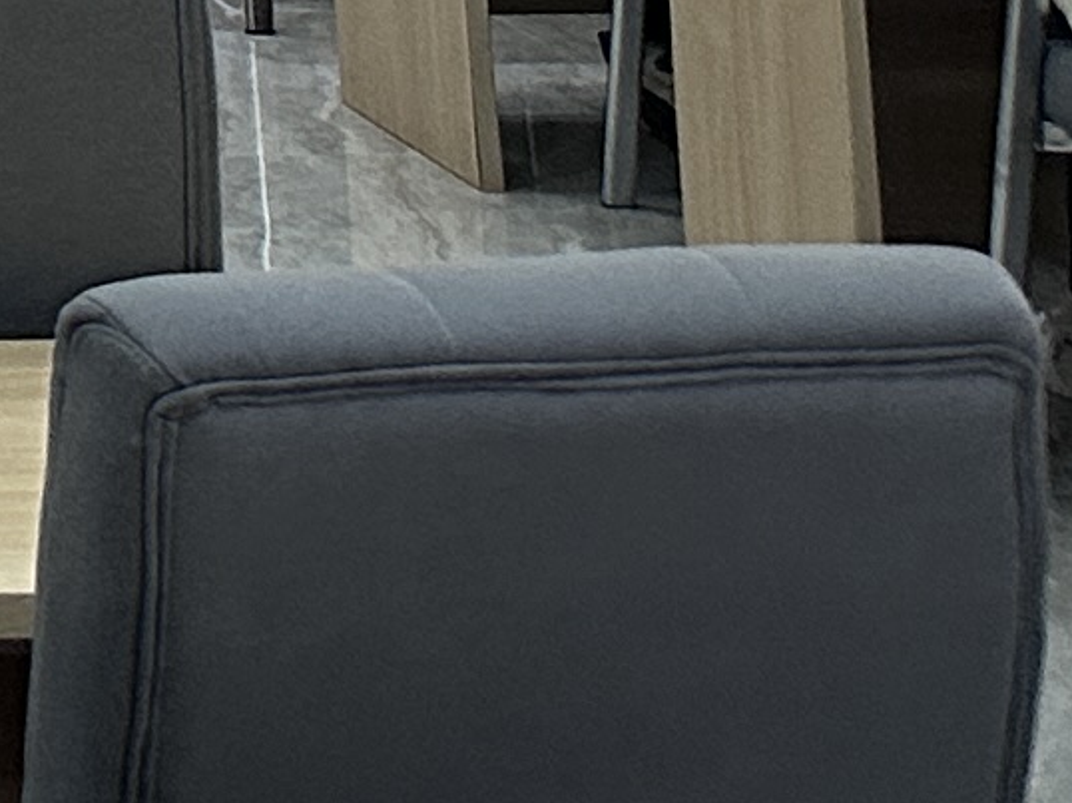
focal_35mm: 180
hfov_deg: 9.2
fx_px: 5572
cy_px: -1981
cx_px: -1921
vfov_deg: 7.0
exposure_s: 1/100
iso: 160
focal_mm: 6.86
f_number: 1.78
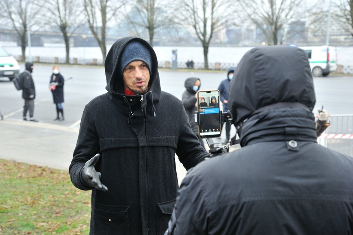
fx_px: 647
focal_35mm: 66
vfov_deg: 20.6
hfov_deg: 30.5
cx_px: 176
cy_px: 118
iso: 1250
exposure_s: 1/125
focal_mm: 66
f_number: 5.6
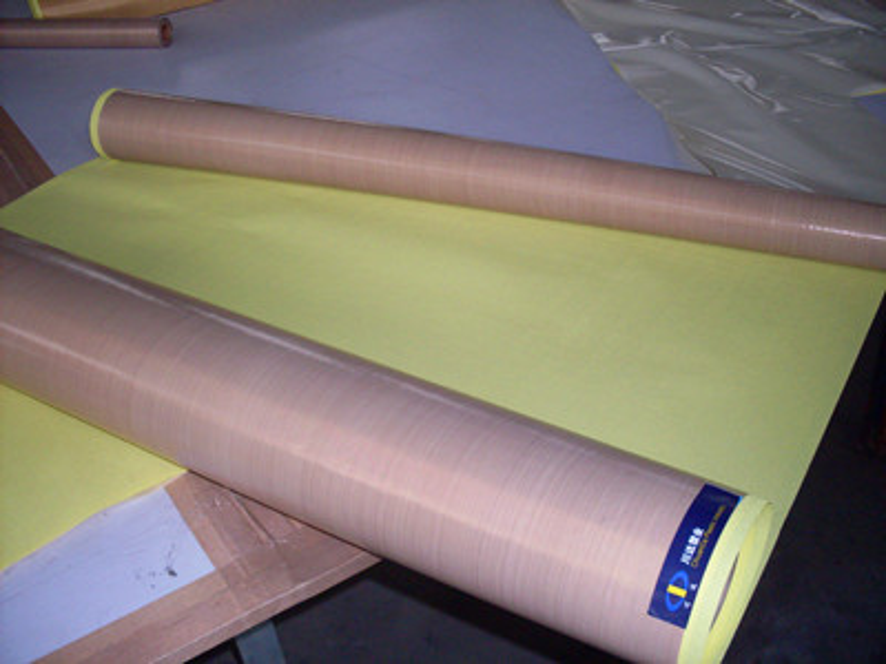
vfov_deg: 37.7
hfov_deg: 49.0
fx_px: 973
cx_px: 443
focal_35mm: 38
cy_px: 332
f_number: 2.8
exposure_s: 1/45
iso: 100
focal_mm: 6.3
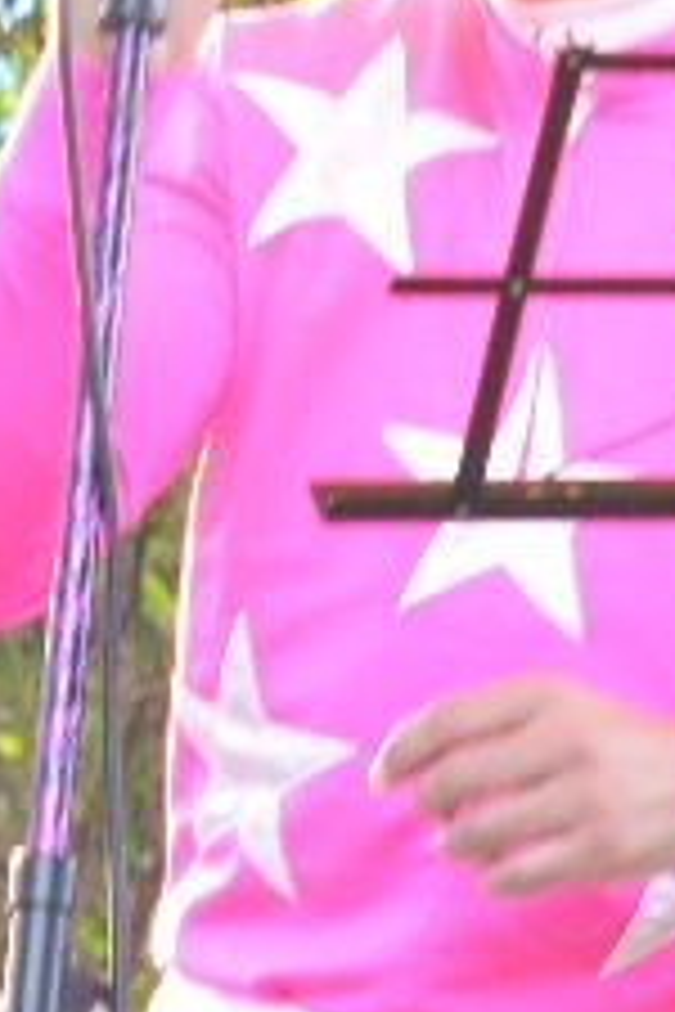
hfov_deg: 1.8
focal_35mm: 765
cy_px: 18
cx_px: 238
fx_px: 21514
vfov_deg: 2.7
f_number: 2.8
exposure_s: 1/30
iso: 75
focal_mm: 43.1
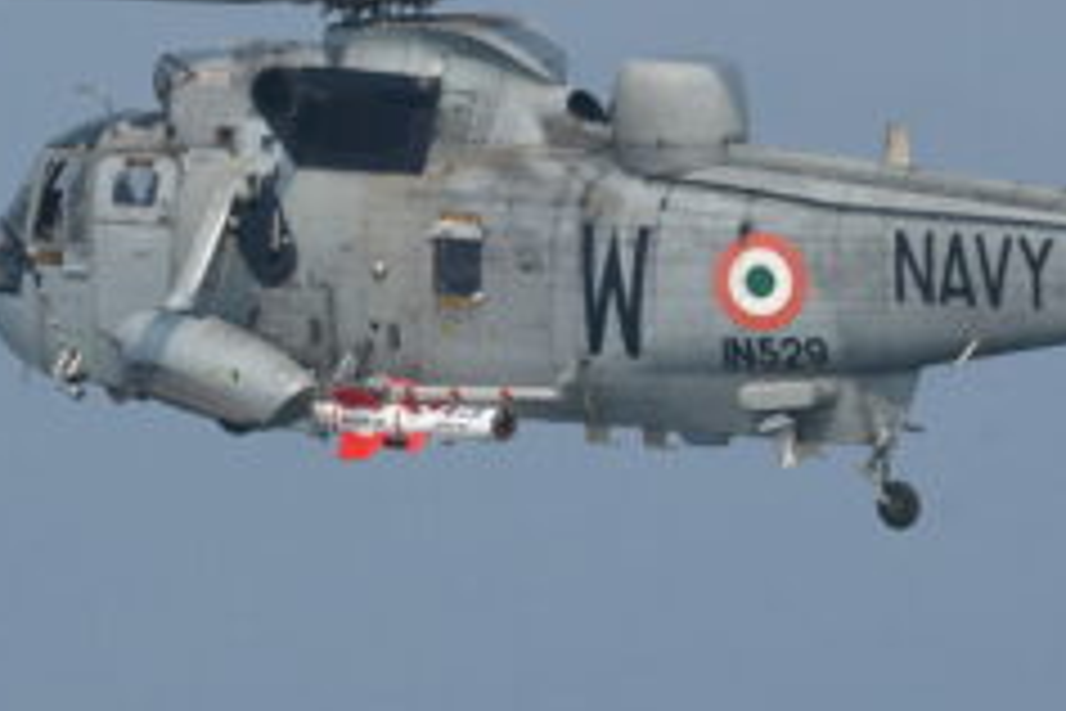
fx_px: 23657
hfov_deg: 2.6
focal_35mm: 799
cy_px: 425
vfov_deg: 1.7
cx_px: 576
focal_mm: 220
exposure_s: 1/1600
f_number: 10
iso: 500
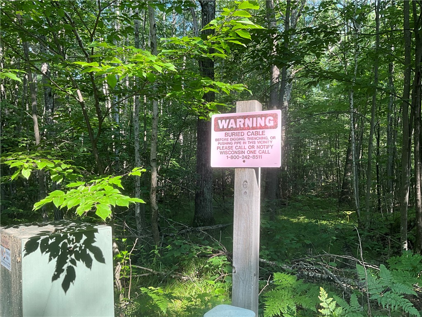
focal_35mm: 29
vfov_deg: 48.2
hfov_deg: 61.7
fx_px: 354
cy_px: 158
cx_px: 211
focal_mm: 3
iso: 32
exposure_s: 1/122
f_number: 1.8
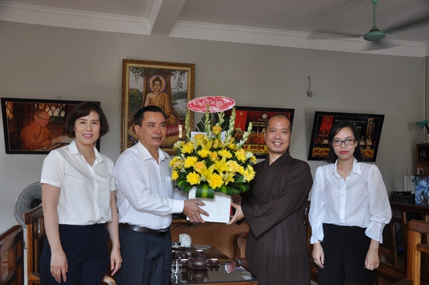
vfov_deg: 35.4
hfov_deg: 51.3
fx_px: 446
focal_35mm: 38
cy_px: 142
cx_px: 214
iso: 250
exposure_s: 1/50
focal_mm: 25
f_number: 4
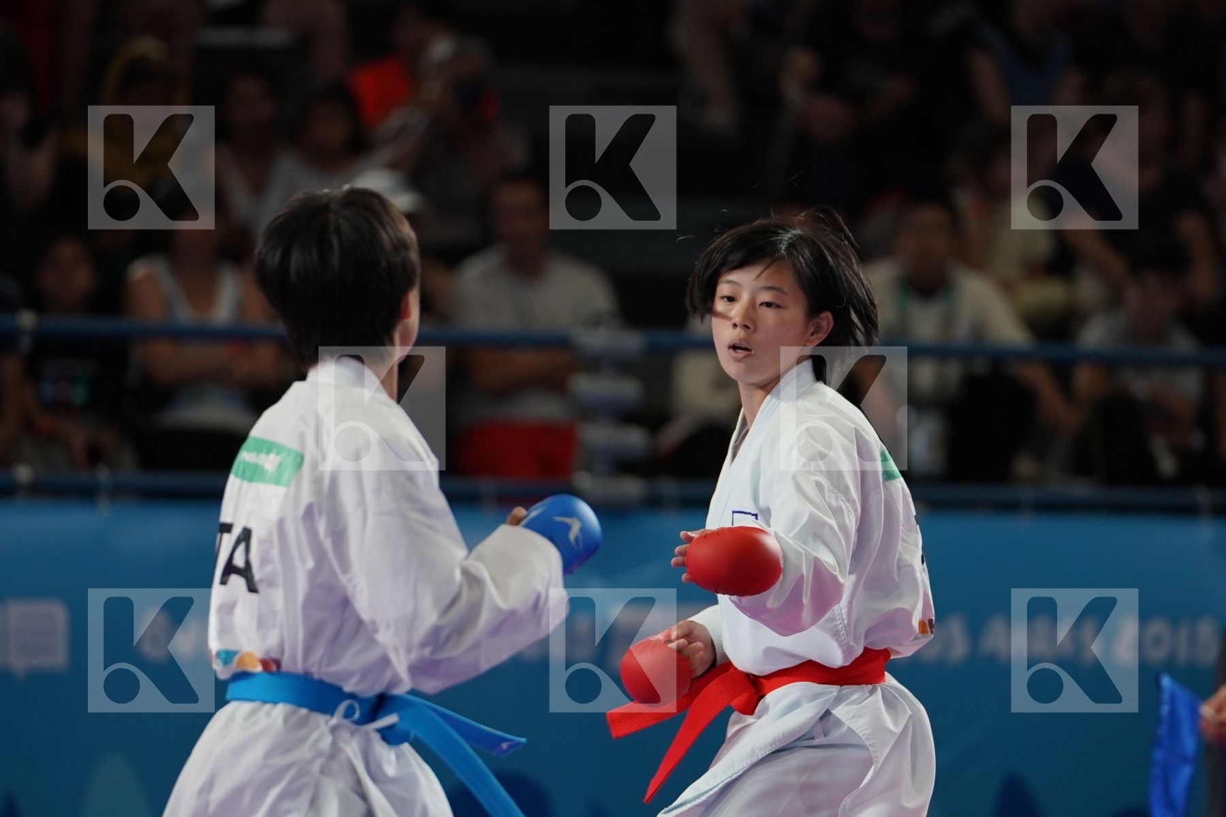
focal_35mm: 271
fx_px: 9228
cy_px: 408
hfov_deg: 7.6
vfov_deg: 5.1
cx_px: 613
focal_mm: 181
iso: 1000
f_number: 2.8
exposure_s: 1/1000
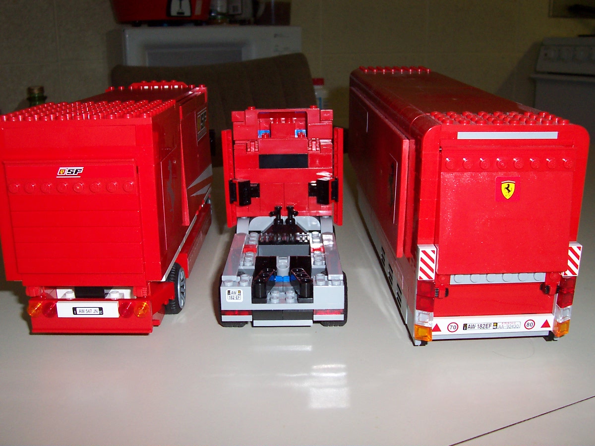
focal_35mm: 37
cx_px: 298
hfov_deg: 50.1
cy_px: 223
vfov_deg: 38.7
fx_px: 636
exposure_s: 1/60
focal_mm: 5.6
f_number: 2.8
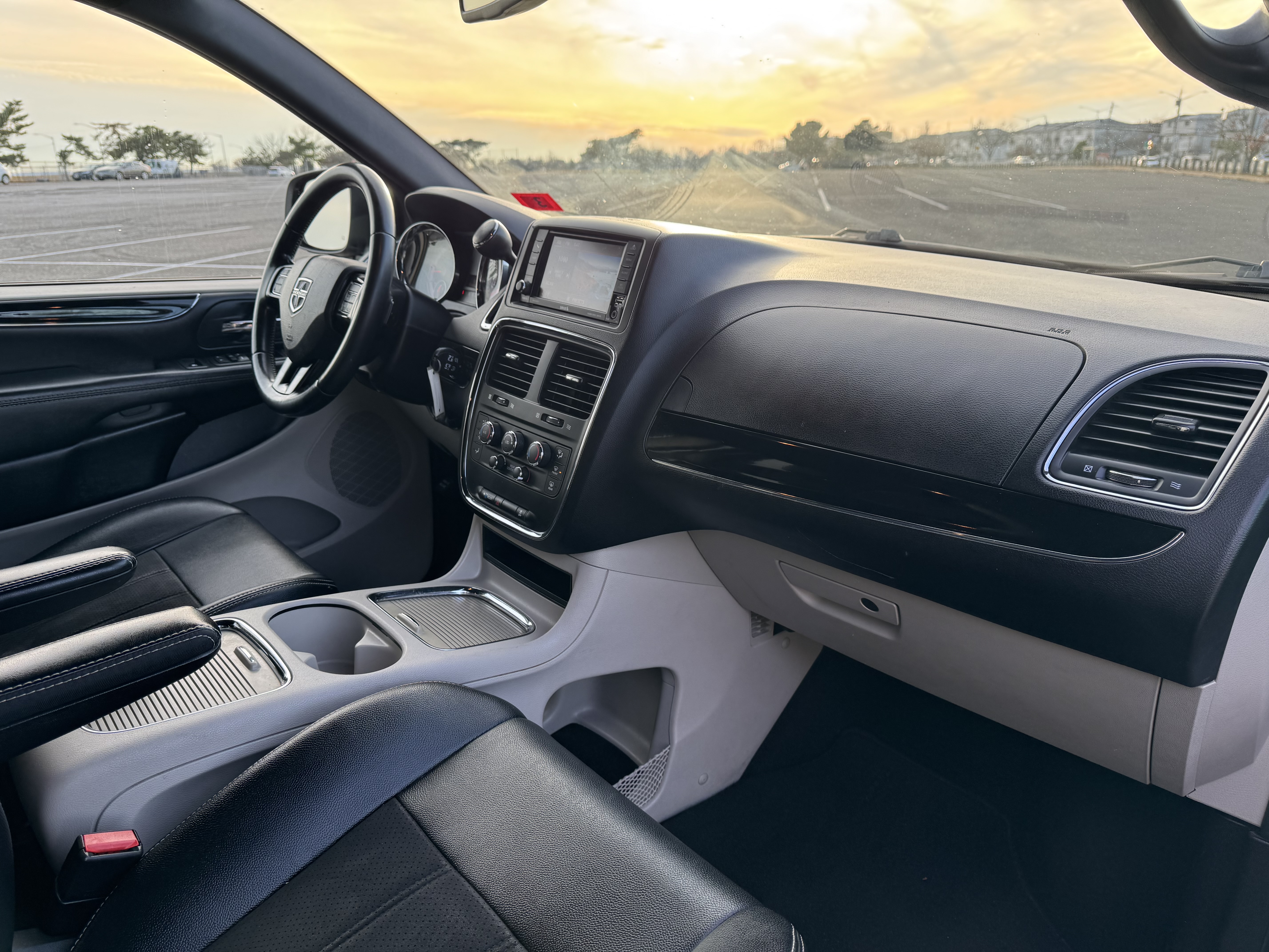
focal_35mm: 24
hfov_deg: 71.6
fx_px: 880
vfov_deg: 56.8
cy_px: 476
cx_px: 634
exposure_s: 1/262
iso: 64
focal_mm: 6.76
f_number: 1.78
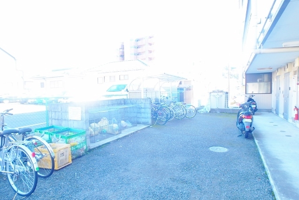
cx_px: 150
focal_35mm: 22
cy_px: 108
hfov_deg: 78.6
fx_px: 183
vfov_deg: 57.2
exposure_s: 1/60
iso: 125
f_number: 3.5
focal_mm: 3.7
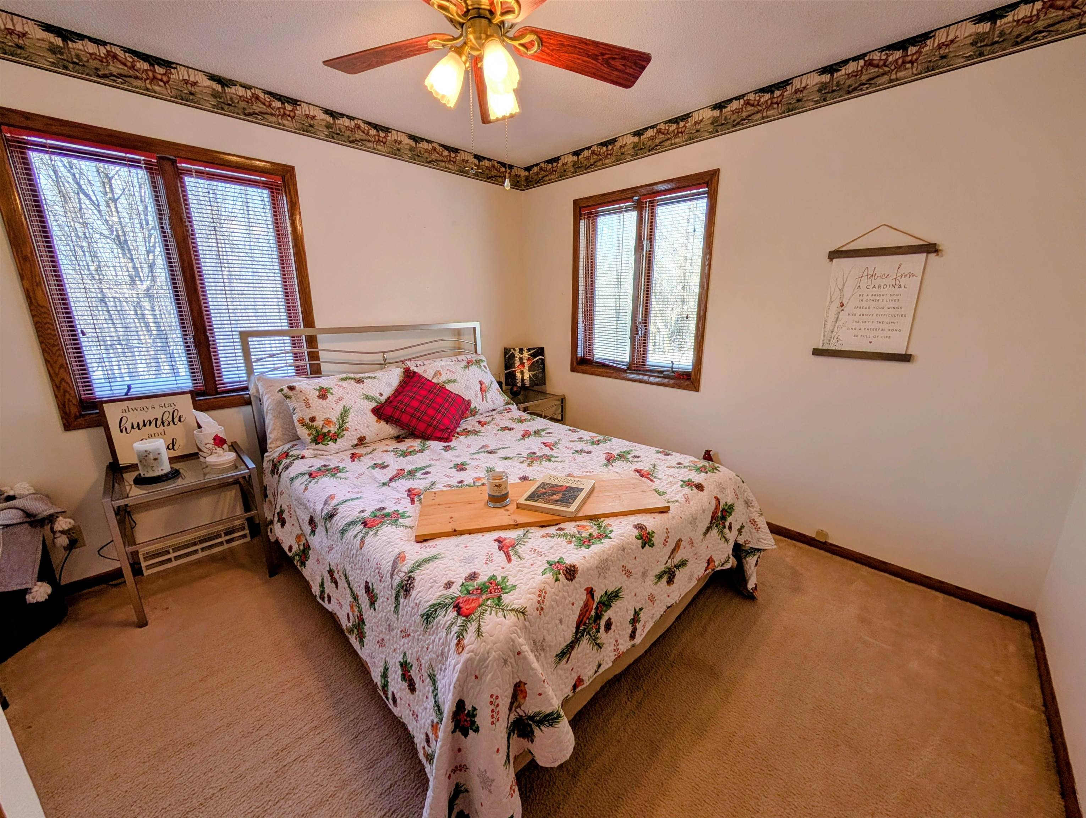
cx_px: 543
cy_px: 409
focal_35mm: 12
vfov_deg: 94.6
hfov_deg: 110.5
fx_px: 377
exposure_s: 1/335
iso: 52
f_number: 1.7
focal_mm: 2.02
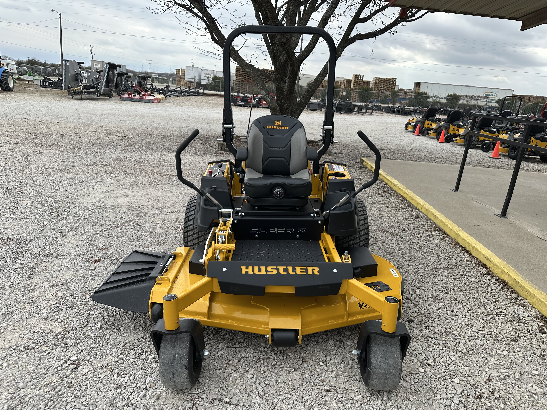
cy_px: 205
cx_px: 274
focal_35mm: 24
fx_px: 379
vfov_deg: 56.8
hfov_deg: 71.6
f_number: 1.78
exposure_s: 1/1517
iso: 80
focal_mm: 6.86
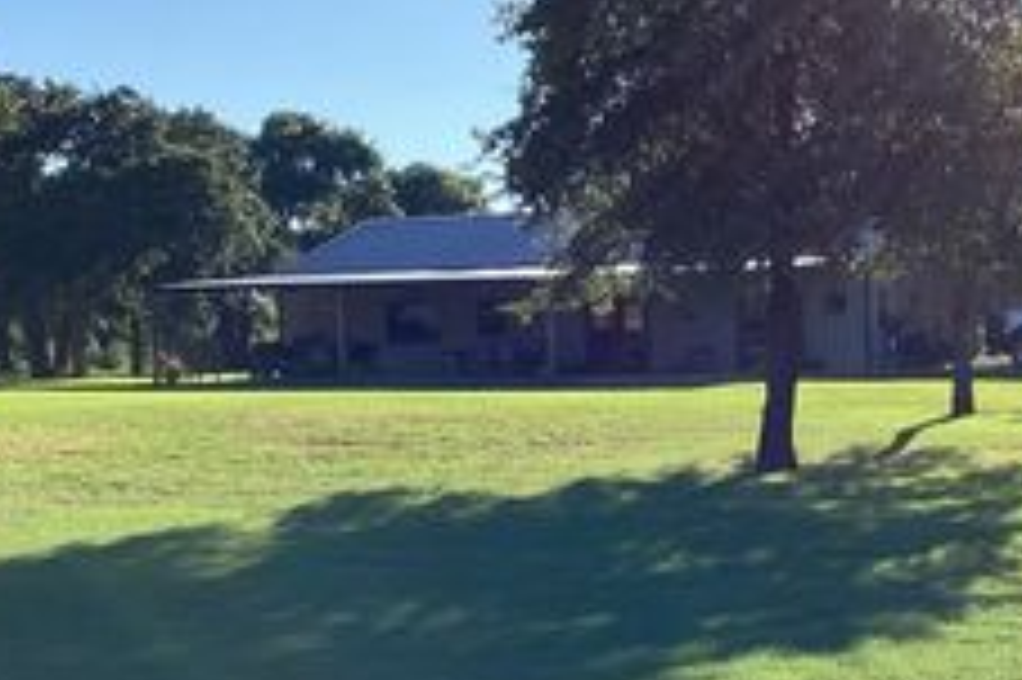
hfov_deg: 28.5
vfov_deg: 19.1
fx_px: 2014
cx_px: 558
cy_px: 475
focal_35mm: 71
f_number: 2.4
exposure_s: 1/994
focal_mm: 3.3
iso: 25
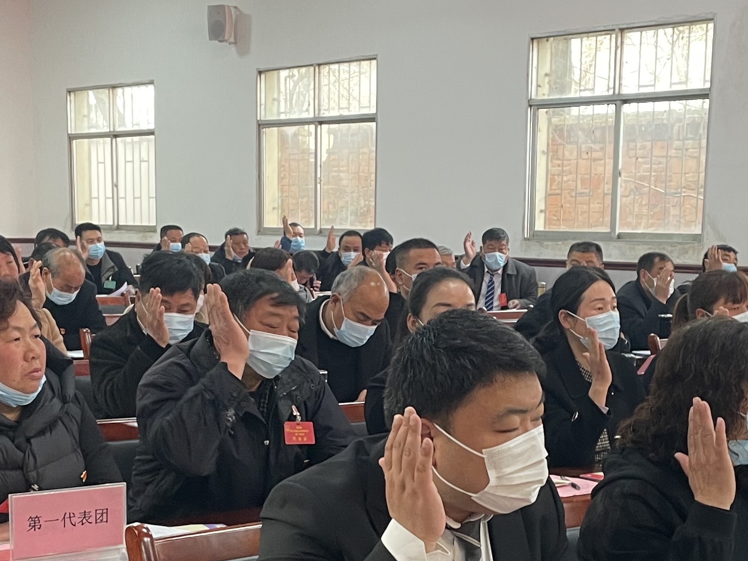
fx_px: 1469
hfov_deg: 28.5
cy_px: 468
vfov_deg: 21.3
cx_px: 471
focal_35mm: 68
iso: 100
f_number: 1.6
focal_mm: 4.2
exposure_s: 1/59
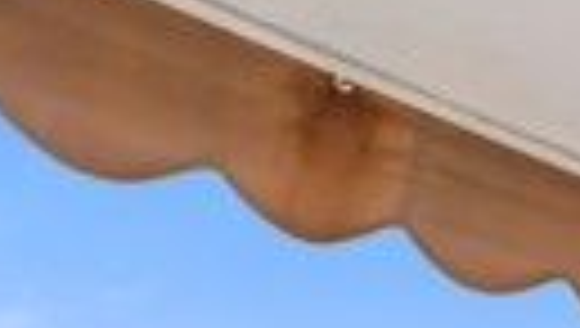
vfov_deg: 12.1
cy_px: 676
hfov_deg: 22.5
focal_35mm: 88
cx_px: 670
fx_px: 1355
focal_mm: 17
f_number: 10
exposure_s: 1/320
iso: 80
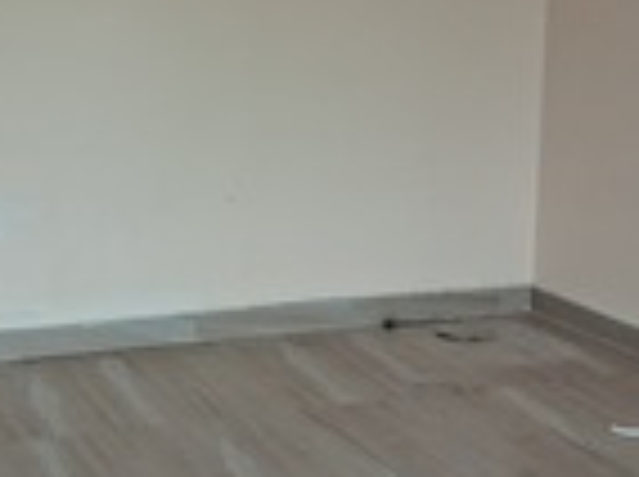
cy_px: 2
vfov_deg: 16.6
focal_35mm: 87
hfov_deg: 22.3
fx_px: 1603
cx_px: 133
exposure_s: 1/100
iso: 160
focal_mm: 4
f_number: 1.8
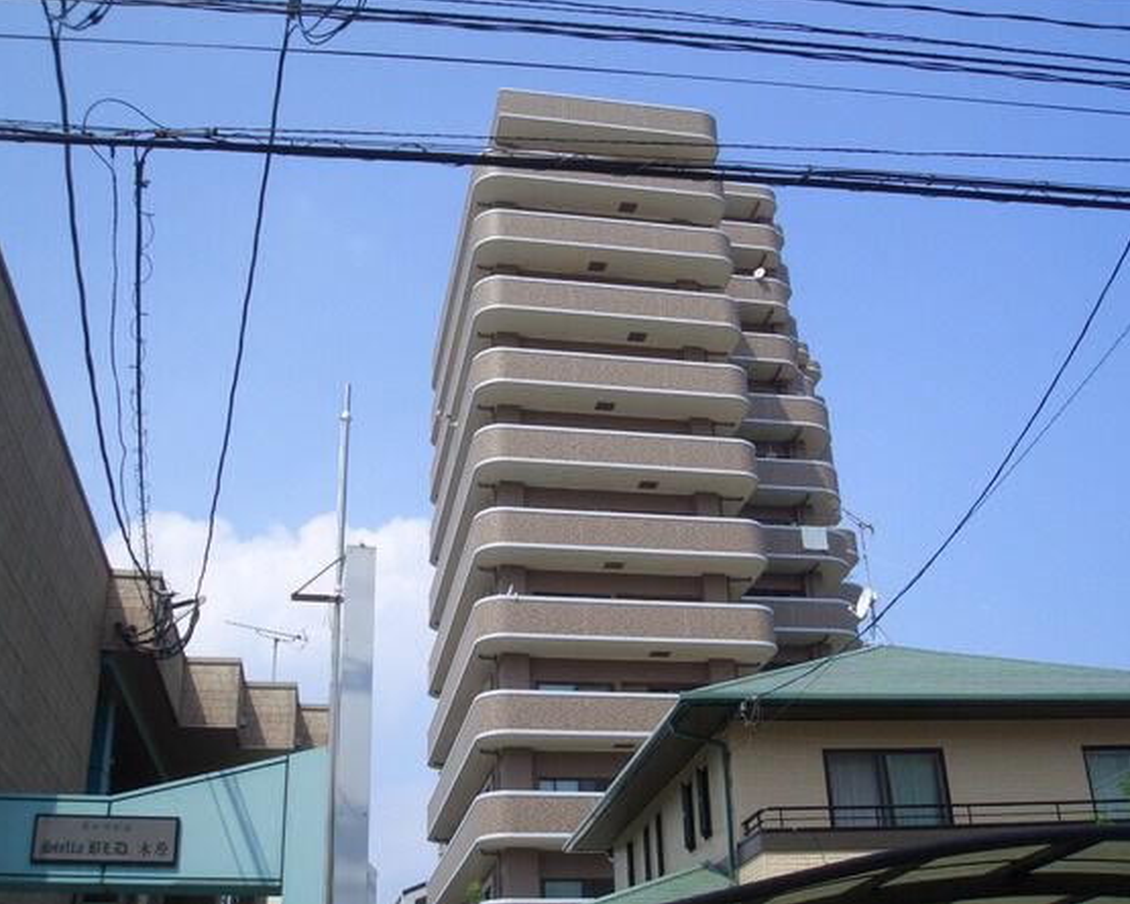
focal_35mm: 38
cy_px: 448
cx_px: 603
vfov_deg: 39.2
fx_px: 1271
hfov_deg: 47.9
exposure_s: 1/640
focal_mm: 4.8
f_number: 4
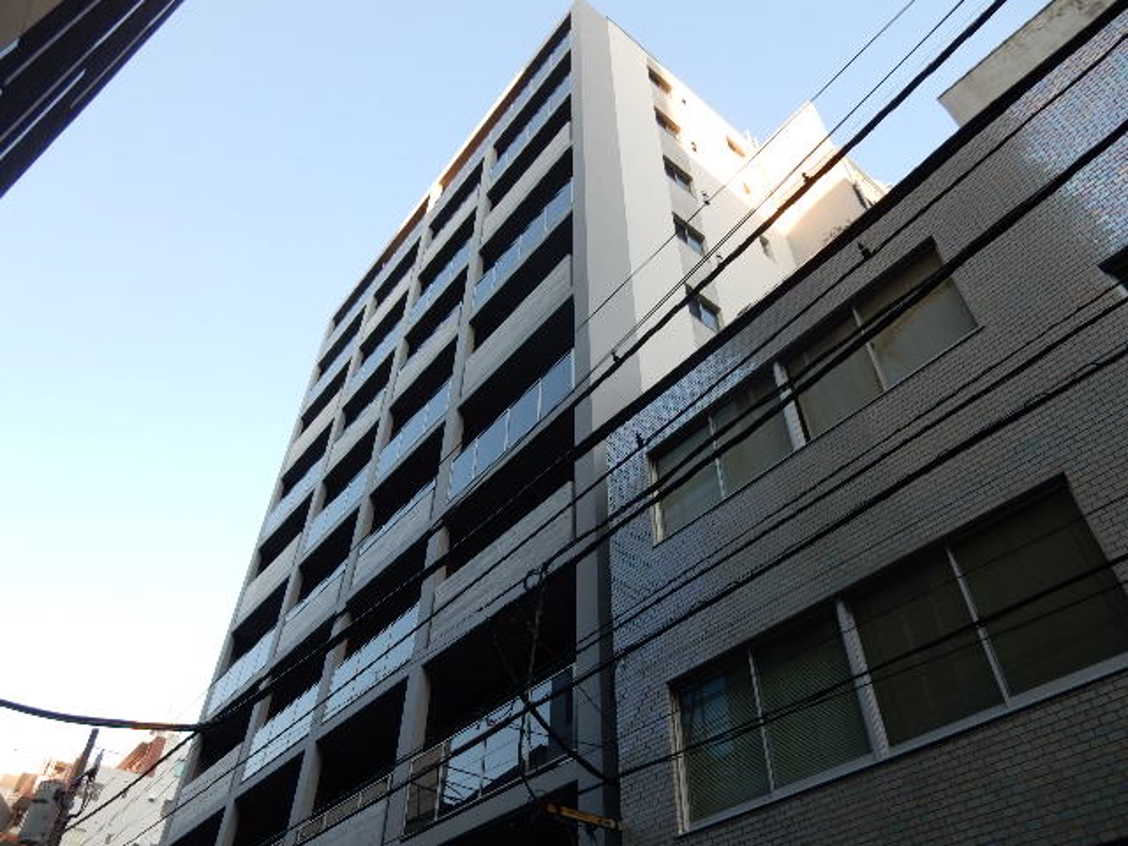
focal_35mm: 25
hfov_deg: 69.4
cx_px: 564
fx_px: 815
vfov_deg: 54.9
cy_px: 423
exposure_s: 1/160
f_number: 3.7
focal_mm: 4.5
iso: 125
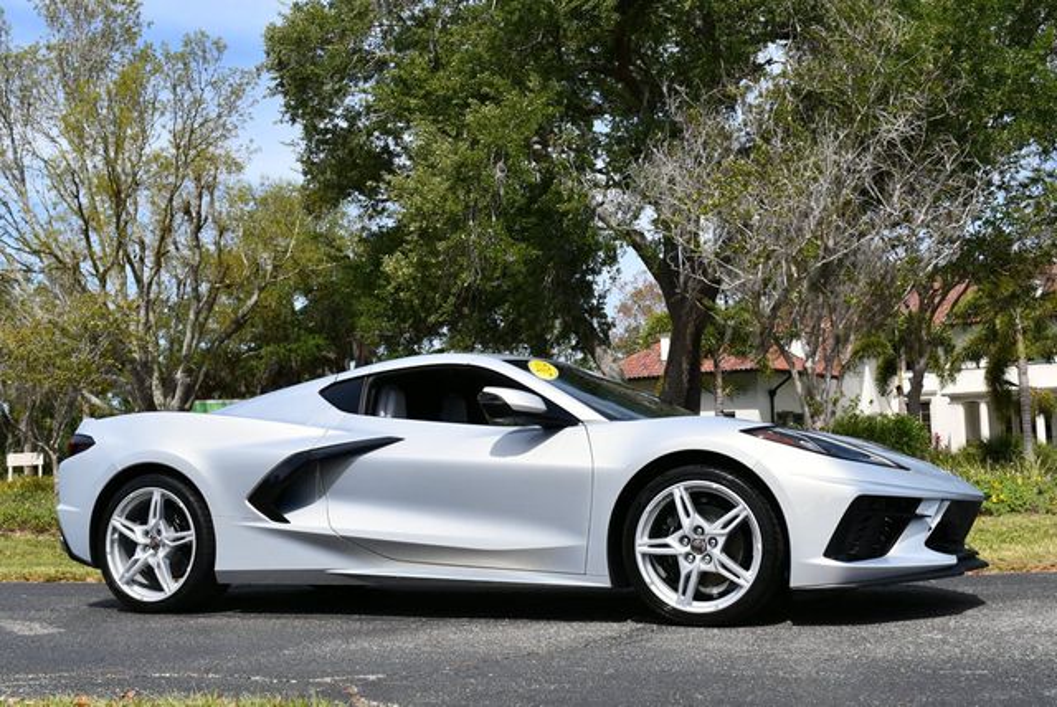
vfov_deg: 30.6
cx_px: 528
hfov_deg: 44.5
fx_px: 1293
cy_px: 354
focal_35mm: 44
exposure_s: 1/250
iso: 100
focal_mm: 22
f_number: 8
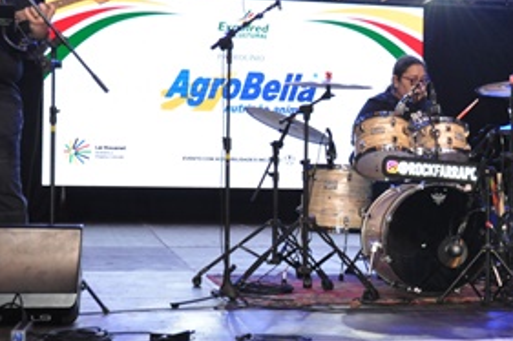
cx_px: 383
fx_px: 1140
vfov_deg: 17.0
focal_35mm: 80
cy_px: 165
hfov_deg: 25.1
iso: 1250
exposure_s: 1/200
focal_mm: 25
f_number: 6.3
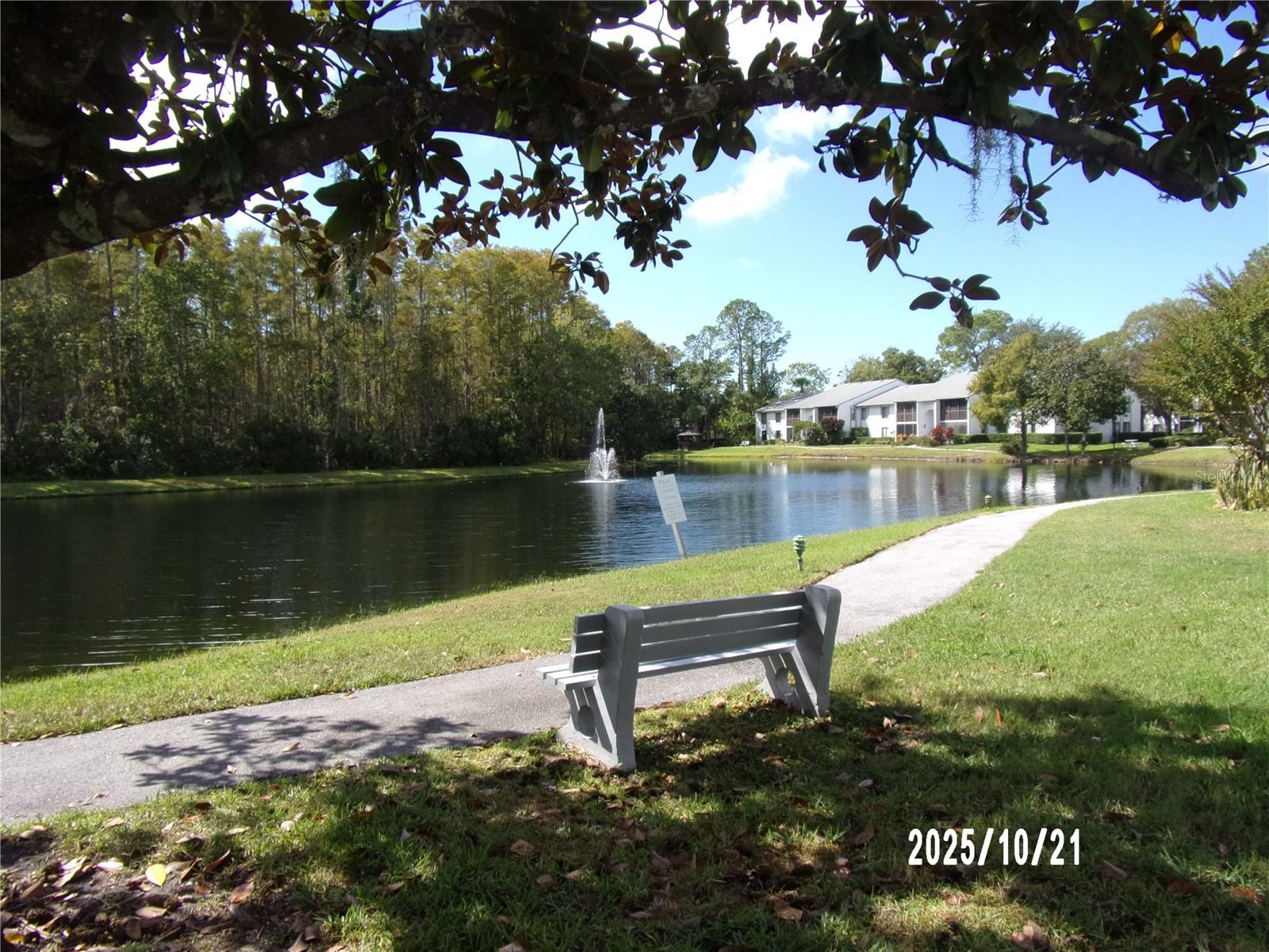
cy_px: 476
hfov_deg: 71.6
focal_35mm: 24
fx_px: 880
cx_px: 634
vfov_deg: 56.8
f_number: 3.3
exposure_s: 1/600
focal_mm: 4.3
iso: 80
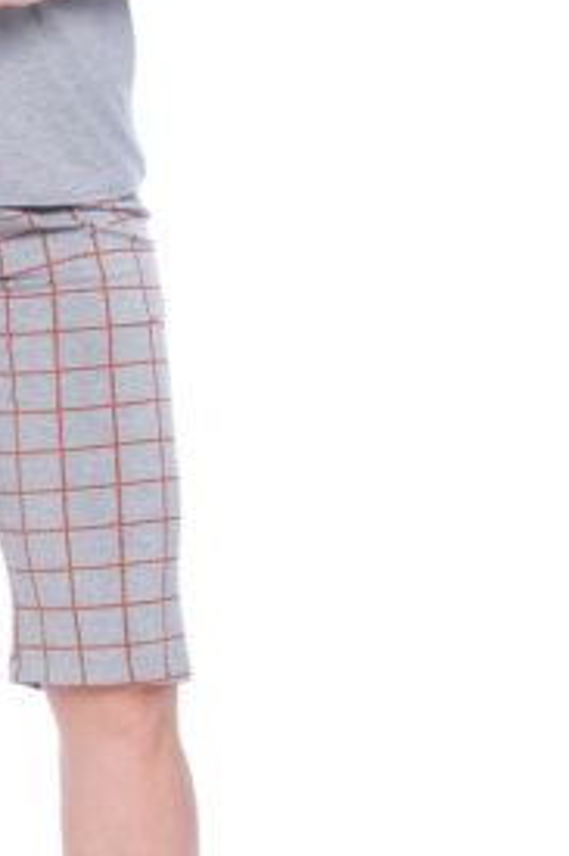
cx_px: 53
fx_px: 4011
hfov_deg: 8.1
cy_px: 230
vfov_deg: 12.1
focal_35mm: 169
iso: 320
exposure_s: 1/250
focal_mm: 41.4
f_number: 8
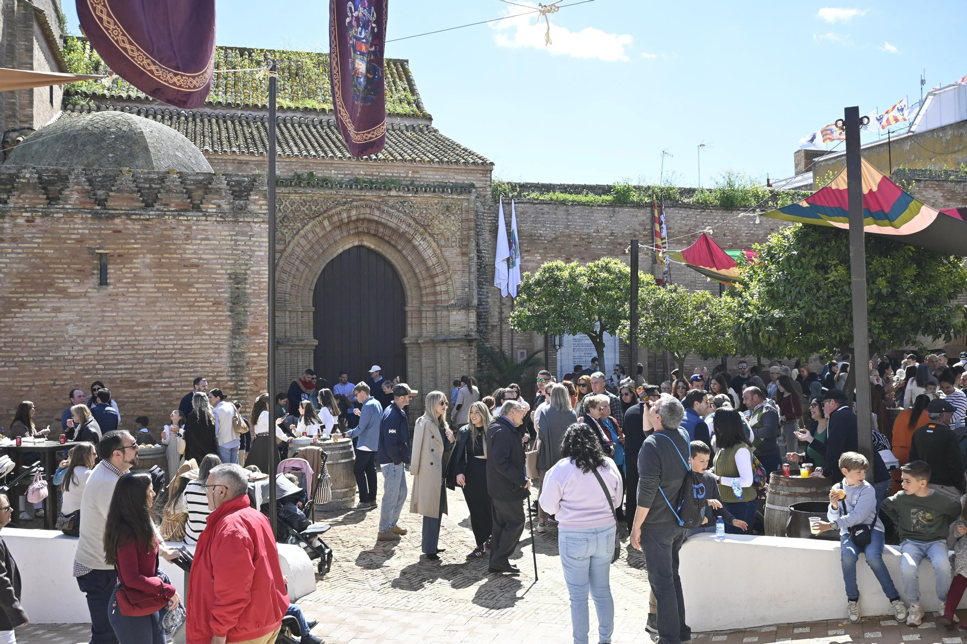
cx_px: 484
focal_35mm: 34
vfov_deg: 38.3
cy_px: 322
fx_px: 926
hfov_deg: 55.1
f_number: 6.3
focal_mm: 23
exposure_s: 1/800
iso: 400
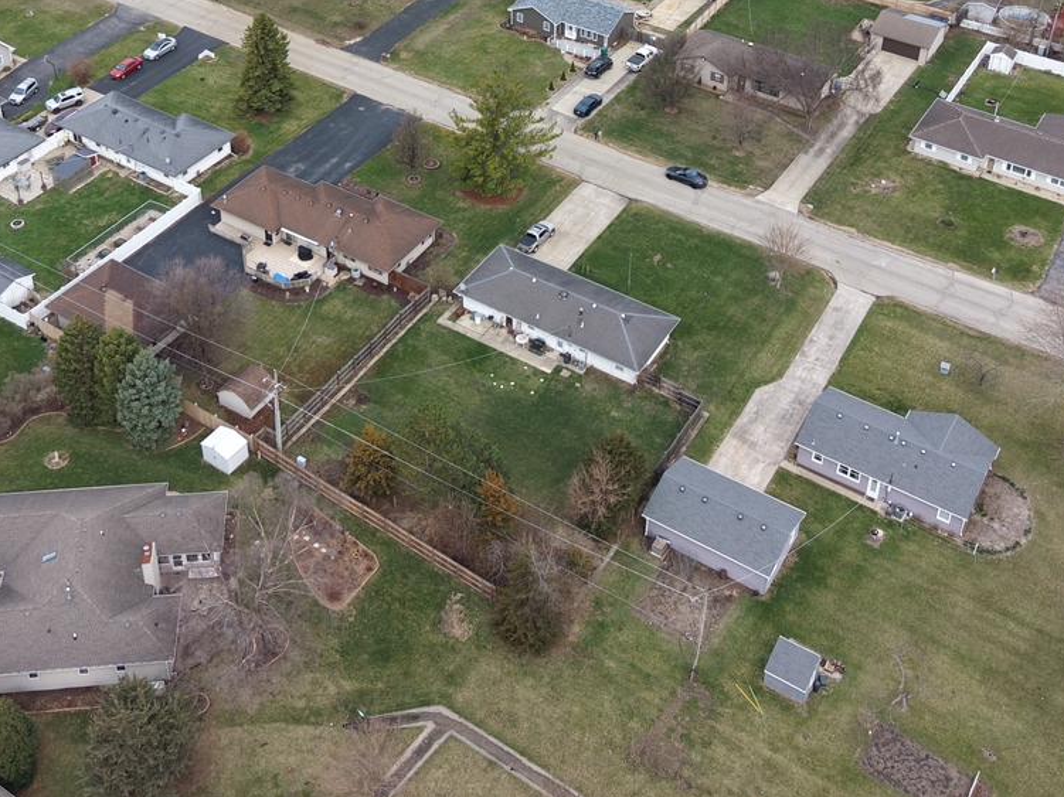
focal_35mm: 46
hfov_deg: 41.2
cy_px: 37
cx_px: 472
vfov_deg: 29.8
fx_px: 1414
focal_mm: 8.67
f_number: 1.8
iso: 140
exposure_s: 1/1500
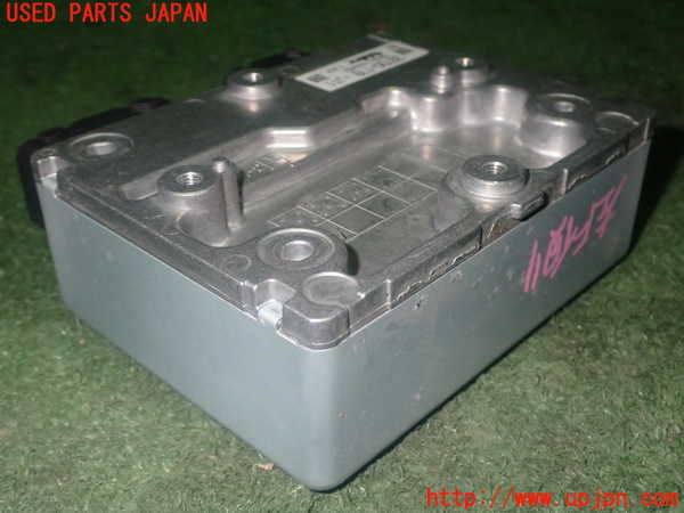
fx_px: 869
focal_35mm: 44
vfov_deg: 32.9
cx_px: 342
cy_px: 256
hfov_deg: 42.9
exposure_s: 1/40
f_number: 9
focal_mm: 7.84
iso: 500
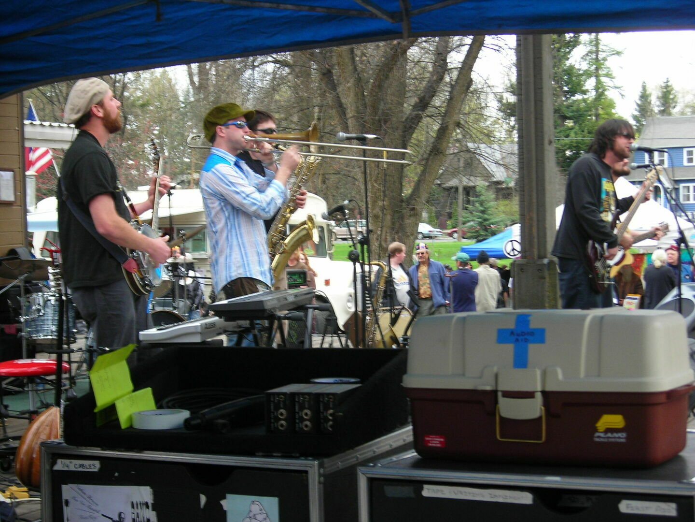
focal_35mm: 65
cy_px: 261
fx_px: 1305
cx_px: 348
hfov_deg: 29.8
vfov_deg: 22.6
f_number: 3.9
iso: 50
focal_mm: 10.8
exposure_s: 1/36.8
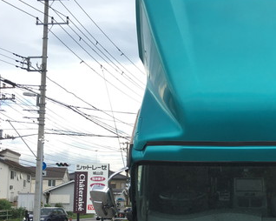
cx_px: 239
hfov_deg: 31.7
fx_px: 465
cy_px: 164
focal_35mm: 57
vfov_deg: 26.3
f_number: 2.2
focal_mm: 4.15
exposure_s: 1/523
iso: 25
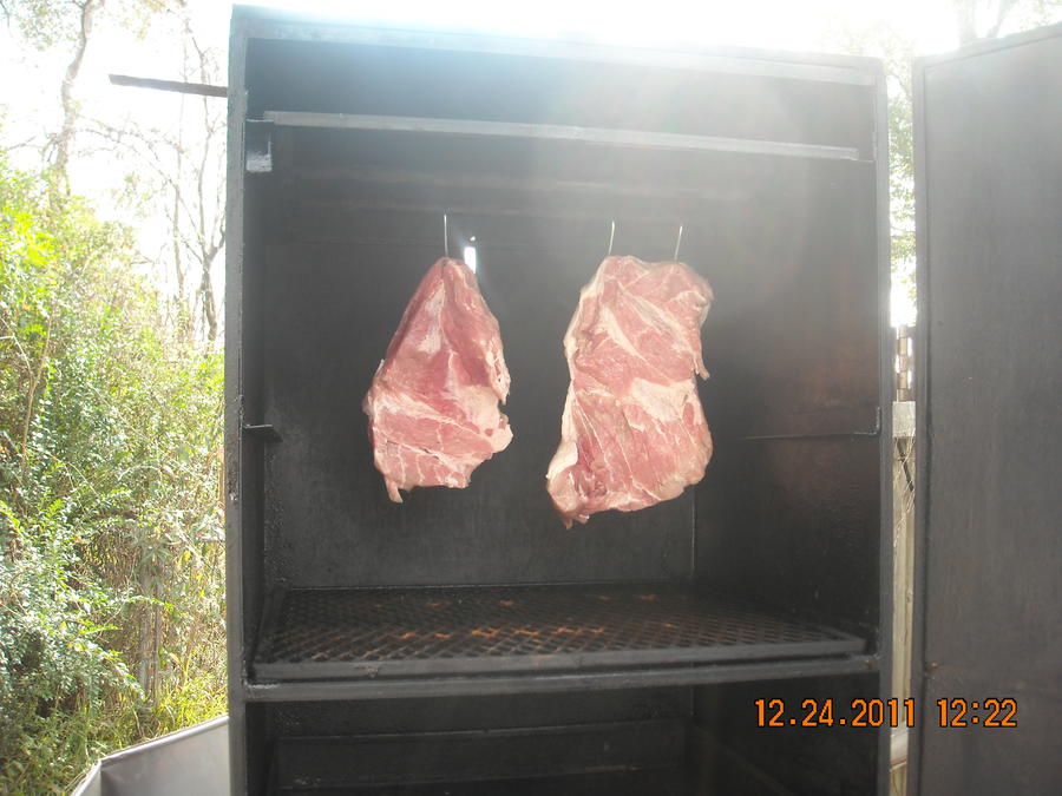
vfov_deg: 40.7
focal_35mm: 35
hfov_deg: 52.6
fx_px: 1074
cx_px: 531
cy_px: 398
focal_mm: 5.7
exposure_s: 1/250
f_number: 2.8
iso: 161
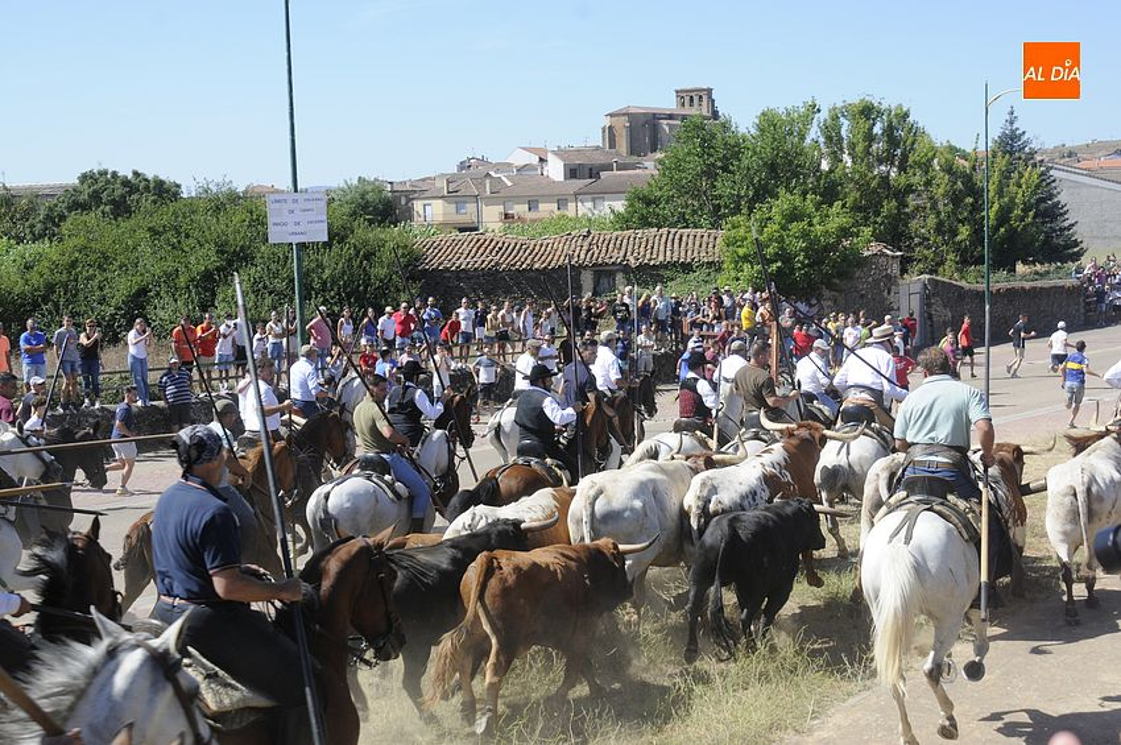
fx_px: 1400
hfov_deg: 43.6
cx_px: 560
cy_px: 372
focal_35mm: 45
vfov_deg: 29.8
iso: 250
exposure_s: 1/400
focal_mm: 30
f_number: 8
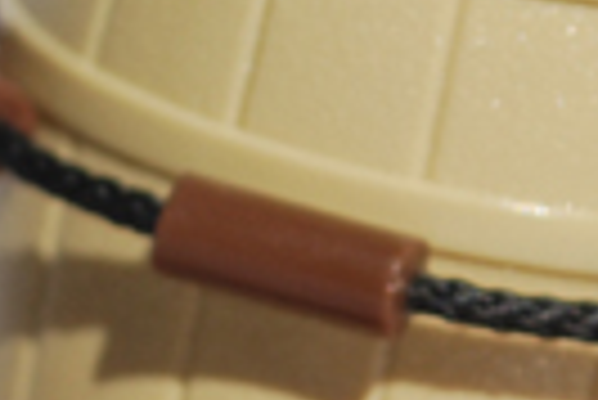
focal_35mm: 434
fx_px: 7211
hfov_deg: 4.7
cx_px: 162
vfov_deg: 3.2
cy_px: 476
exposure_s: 1/800
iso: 100
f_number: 8
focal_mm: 55
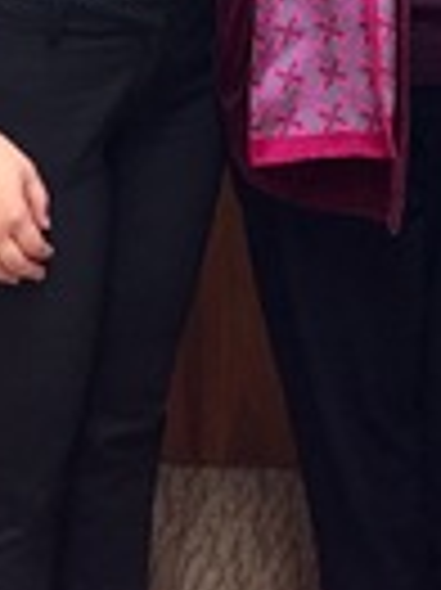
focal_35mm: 98
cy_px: -358
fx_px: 1667
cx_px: 490
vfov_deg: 17.5
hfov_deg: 14.7
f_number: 2.2
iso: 250
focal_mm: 4.15
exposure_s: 1/17
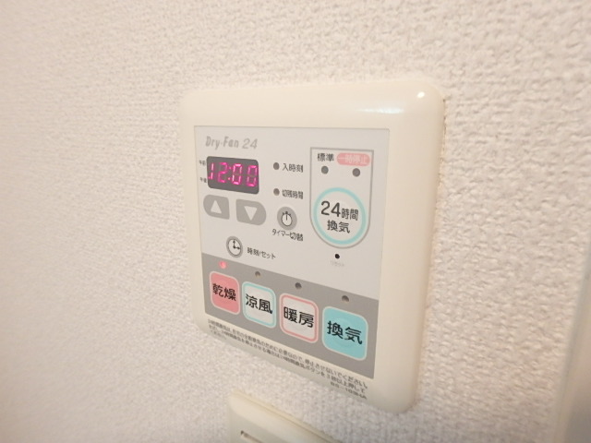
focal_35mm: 21
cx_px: 296
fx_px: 359
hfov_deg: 79.0
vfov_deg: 63.4
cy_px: 222
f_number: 3.5
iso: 400
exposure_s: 1/30
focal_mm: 3.7
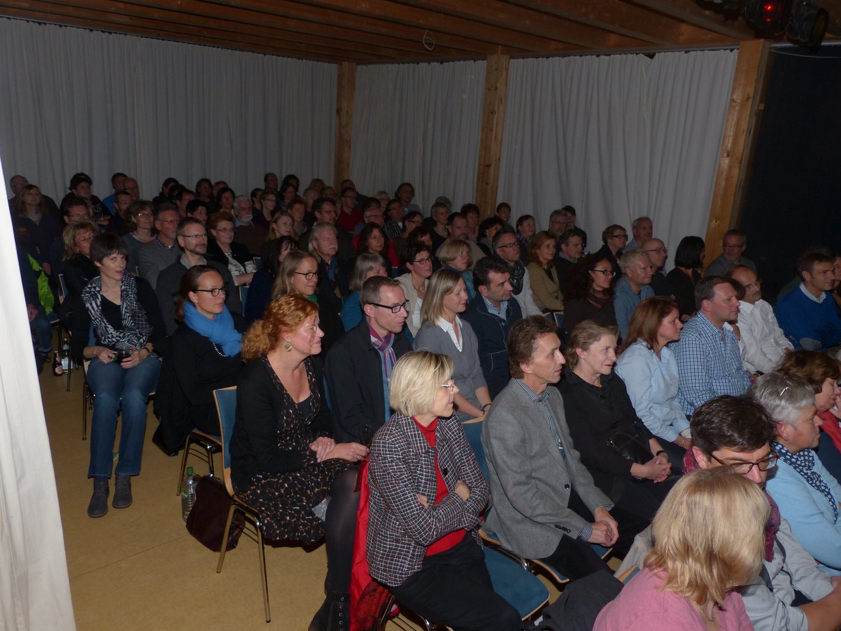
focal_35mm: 26
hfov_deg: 67.3
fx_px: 632
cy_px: 318
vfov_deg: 53.1
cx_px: 407
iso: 100
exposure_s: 1/100
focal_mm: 4.5
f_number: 2.8
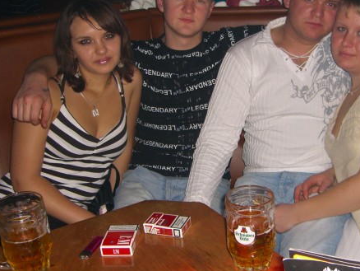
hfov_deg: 36.6
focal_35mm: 52
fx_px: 541
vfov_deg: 28.0
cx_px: 228
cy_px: 118
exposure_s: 1/60
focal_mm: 7.9
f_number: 2.8
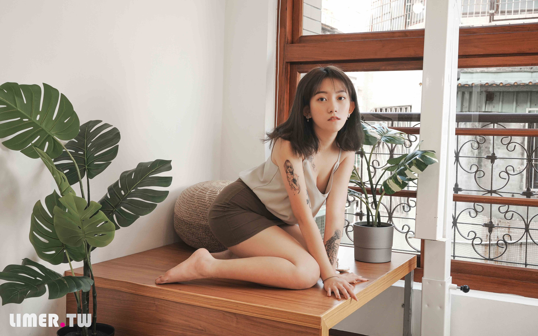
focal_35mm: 41
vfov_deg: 31.2
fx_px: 601
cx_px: 270
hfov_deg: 48.2
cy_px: 160
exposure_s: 1/60
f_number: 8
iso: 200
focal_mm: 40
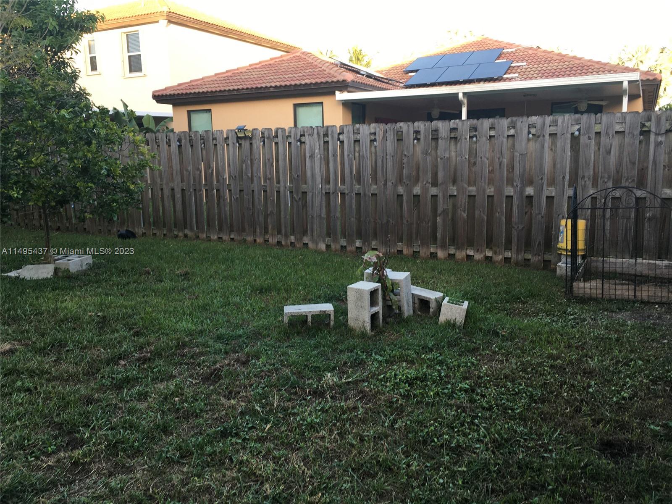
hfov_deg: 61.7
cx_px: 336
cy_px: 252
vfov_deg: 48.2
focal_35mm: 29
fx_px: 563
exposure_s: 1/60
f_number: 2.2
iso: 25
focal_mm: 4.15
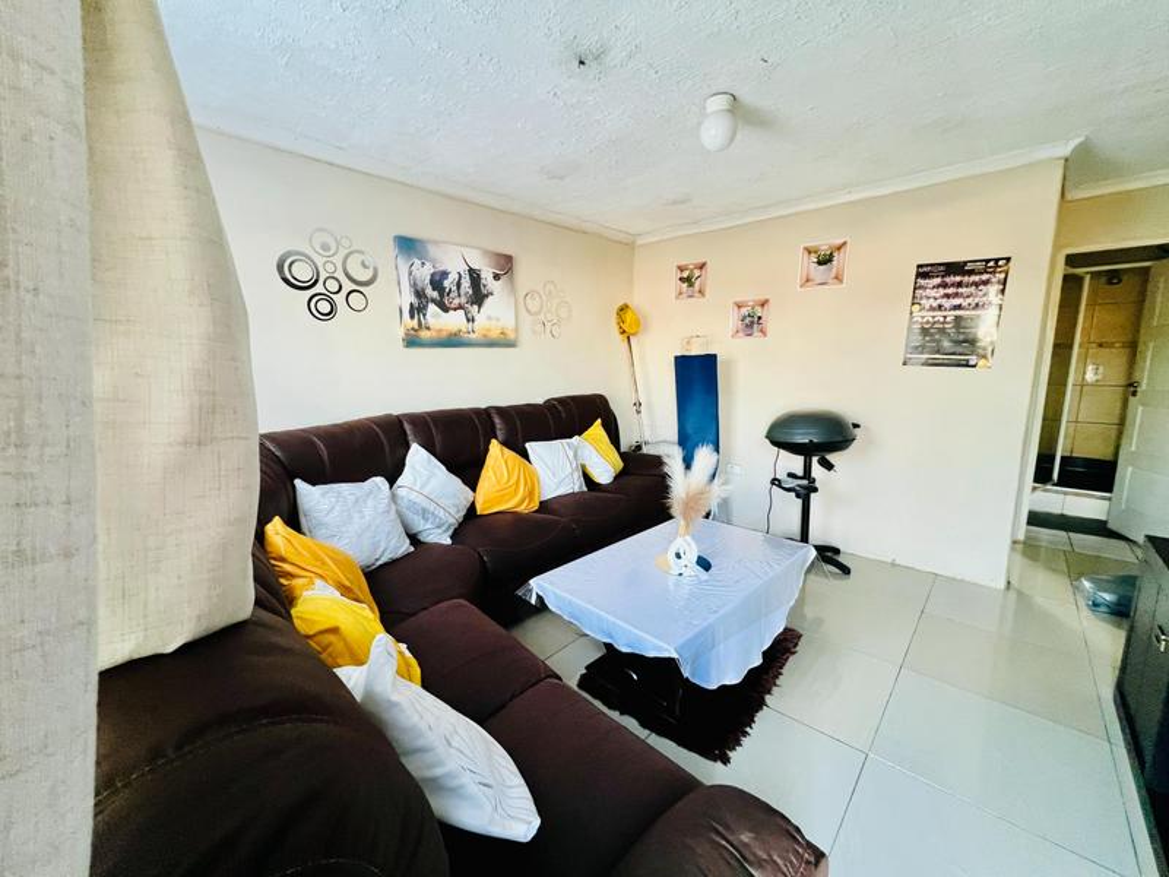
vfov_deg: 89.9
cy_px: 438
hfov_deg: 106.2
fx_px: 439
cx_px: 584
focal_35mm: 13
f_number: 1.8
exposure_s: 1/60
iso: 320
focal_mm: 1.57
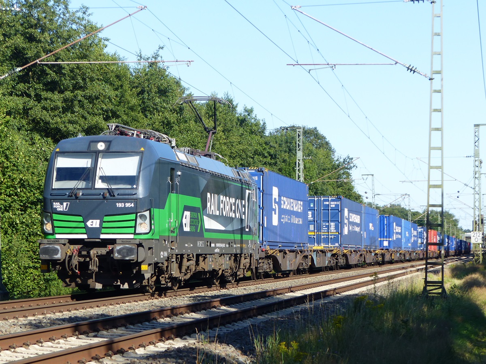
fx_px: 1460
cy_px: 182
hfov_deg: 18.9
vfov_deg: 14.2
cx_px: 243
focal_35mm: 104
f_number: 4
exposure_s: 1/500
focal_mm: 18.7
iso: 100
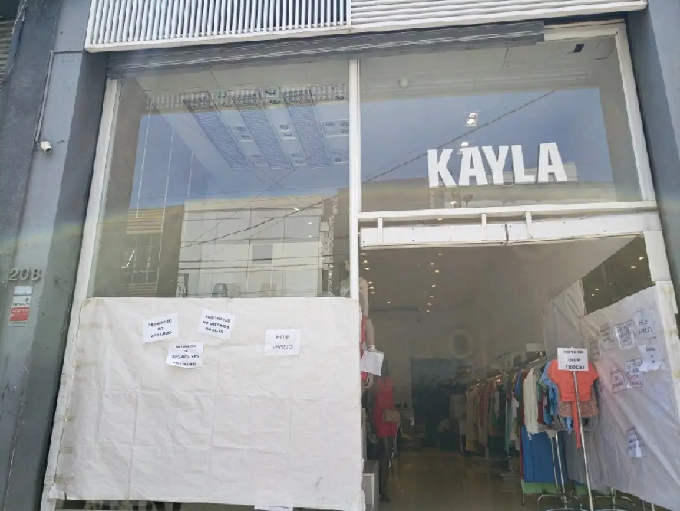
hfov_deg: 67.3
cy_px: 256
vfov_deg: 53.1
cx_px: 340
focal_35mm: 26
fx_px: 511
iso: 50
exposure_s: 1/435
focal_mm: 4.3
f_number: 2.4
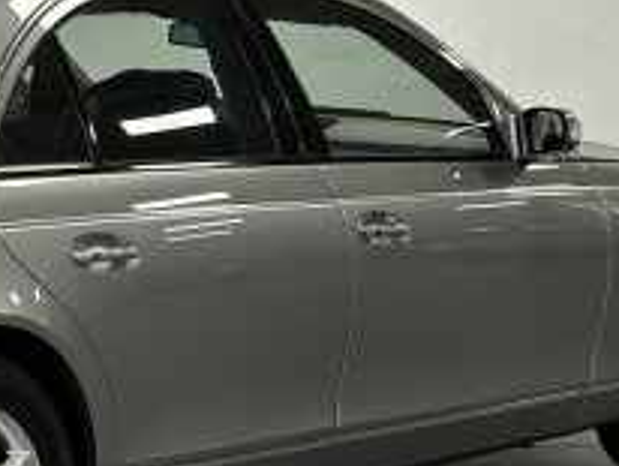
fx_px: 2668
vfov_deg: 10.0
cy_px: 307
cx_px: -90
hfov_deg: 13.0
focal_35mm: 149
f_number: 1.78
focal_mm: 6.86
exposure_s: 1/72
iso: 125
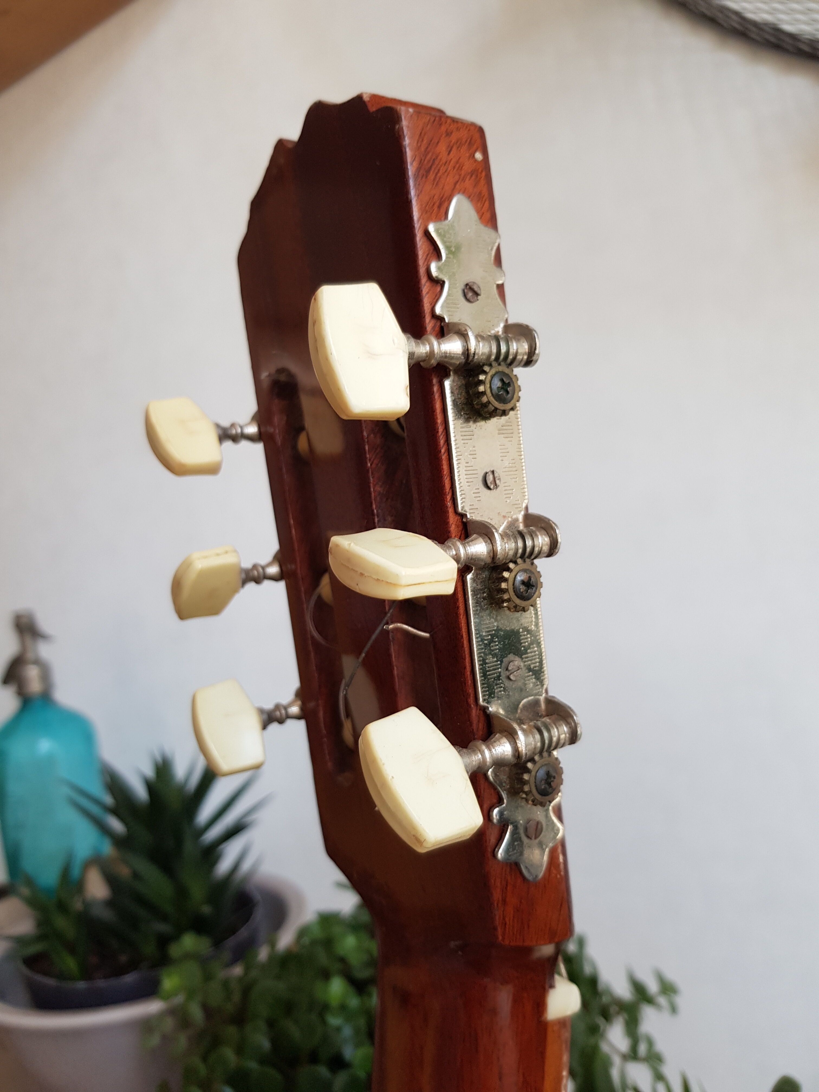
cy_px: 546
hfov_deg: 53.1
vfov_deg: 67.3
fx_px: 820
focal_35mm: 26
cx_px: 410
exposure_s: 1/100
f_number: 1.7
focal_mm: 4.3
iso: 80
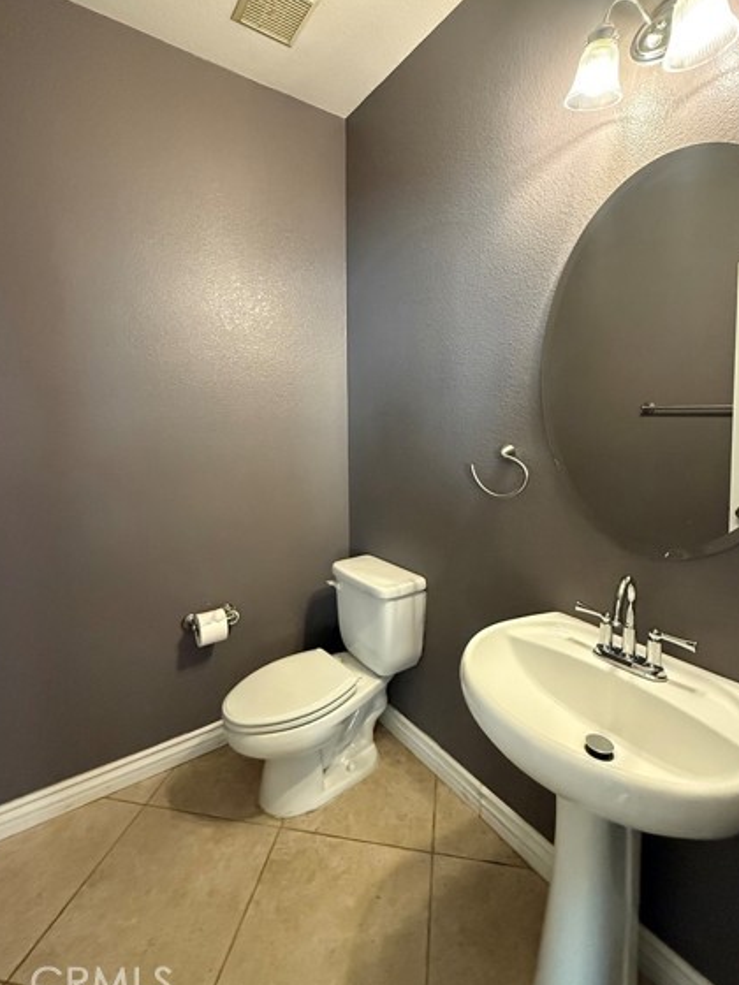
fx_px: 455
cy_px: 445
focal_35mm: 16
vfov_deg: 94.2
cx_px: 371
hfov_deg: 78.1
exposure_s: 1/60
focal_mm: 2.22
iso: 800
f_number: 2.2
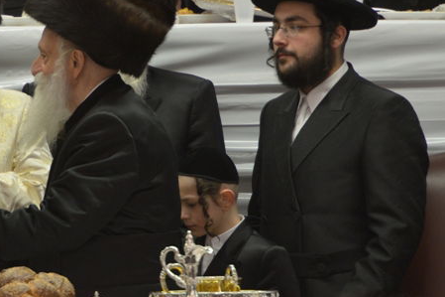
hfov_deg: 2.3
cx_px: -42
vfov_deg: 1.5
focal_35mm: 913
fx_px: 11281
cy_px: 90
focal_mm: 400
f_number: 5.6
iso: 1600
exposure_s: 1/125
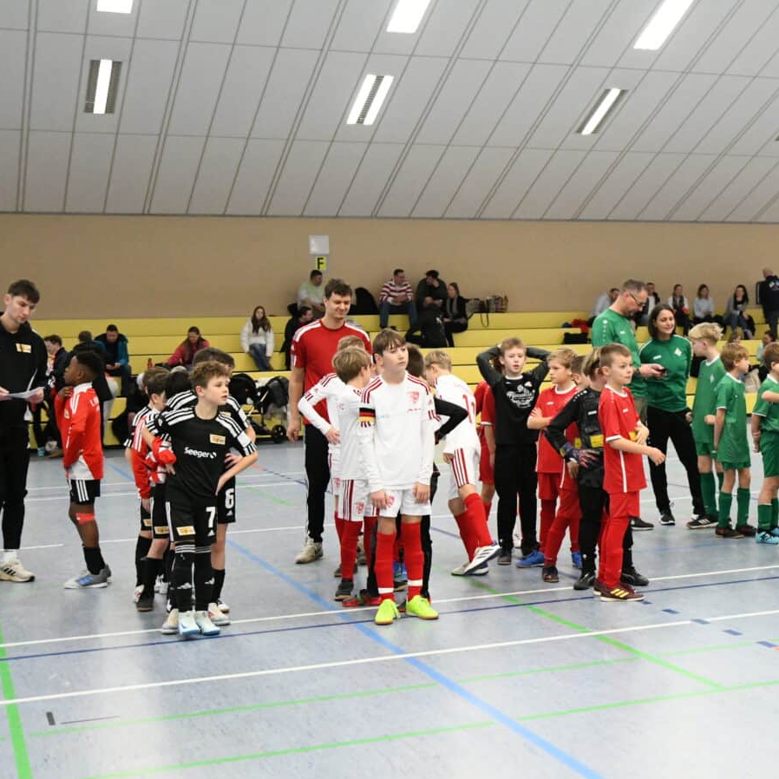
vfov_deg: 27.7
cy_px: 376
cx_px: 745
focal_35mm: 62
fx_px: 1579
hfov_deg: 26.5
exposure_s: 1/640
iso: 5600
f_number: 2.8
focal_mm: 32
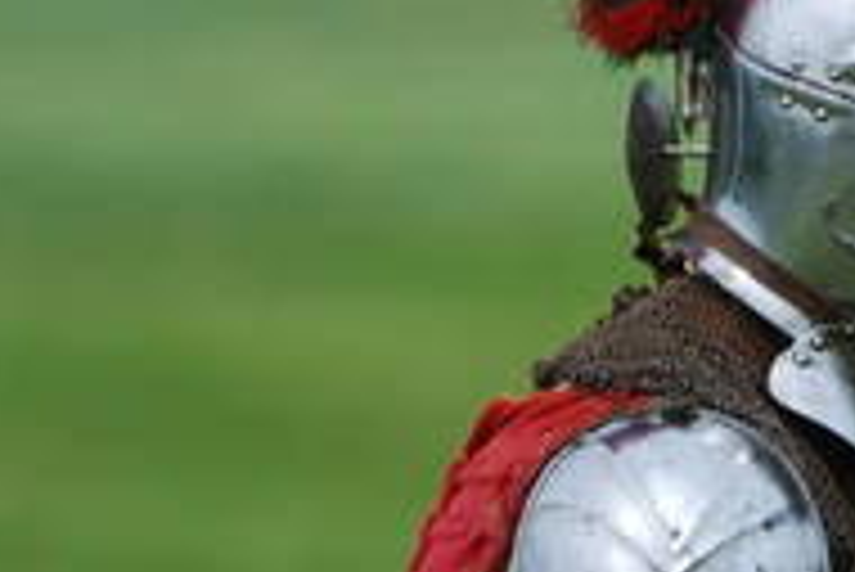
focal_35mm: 2210
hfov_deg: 0.9
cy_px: 401
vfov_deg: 0.6
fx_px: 52526
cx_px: 1035
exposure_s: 1/500
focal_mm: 400
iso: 125
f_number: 5.6
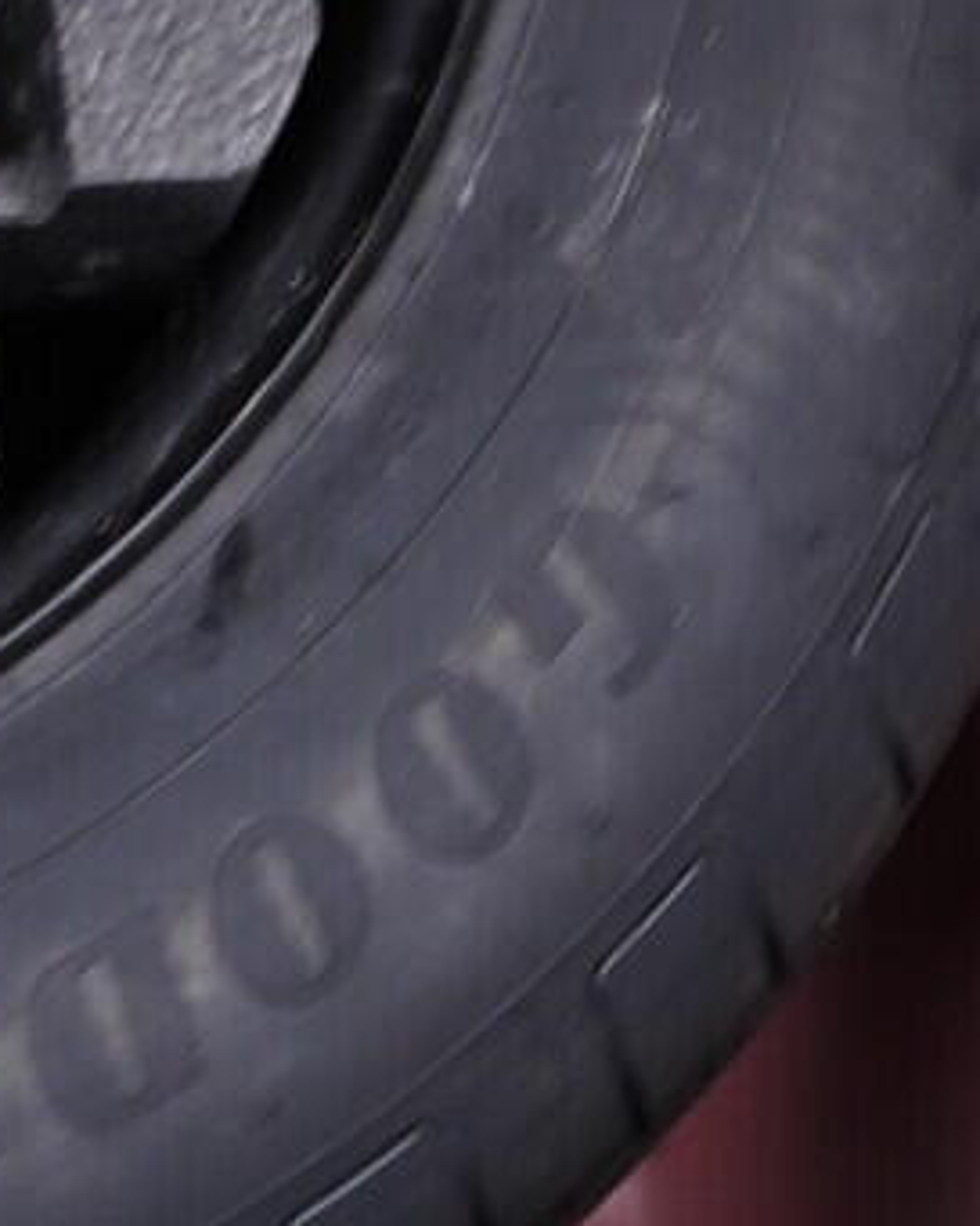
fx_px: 5185
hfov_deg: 10.0
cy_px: -296
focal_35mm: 143
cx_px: -973
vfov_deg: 13.1
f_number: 2.8
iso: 320
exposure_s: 1/40
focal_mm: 24
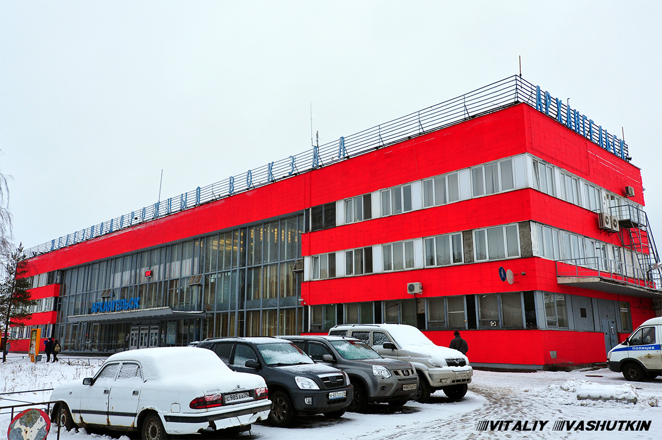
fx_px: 496
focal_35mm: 27
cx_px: 331
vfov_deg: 47.8
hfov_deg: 67.4
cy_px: 220
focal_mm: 18
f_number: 7.1
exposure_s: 1/40
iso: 320
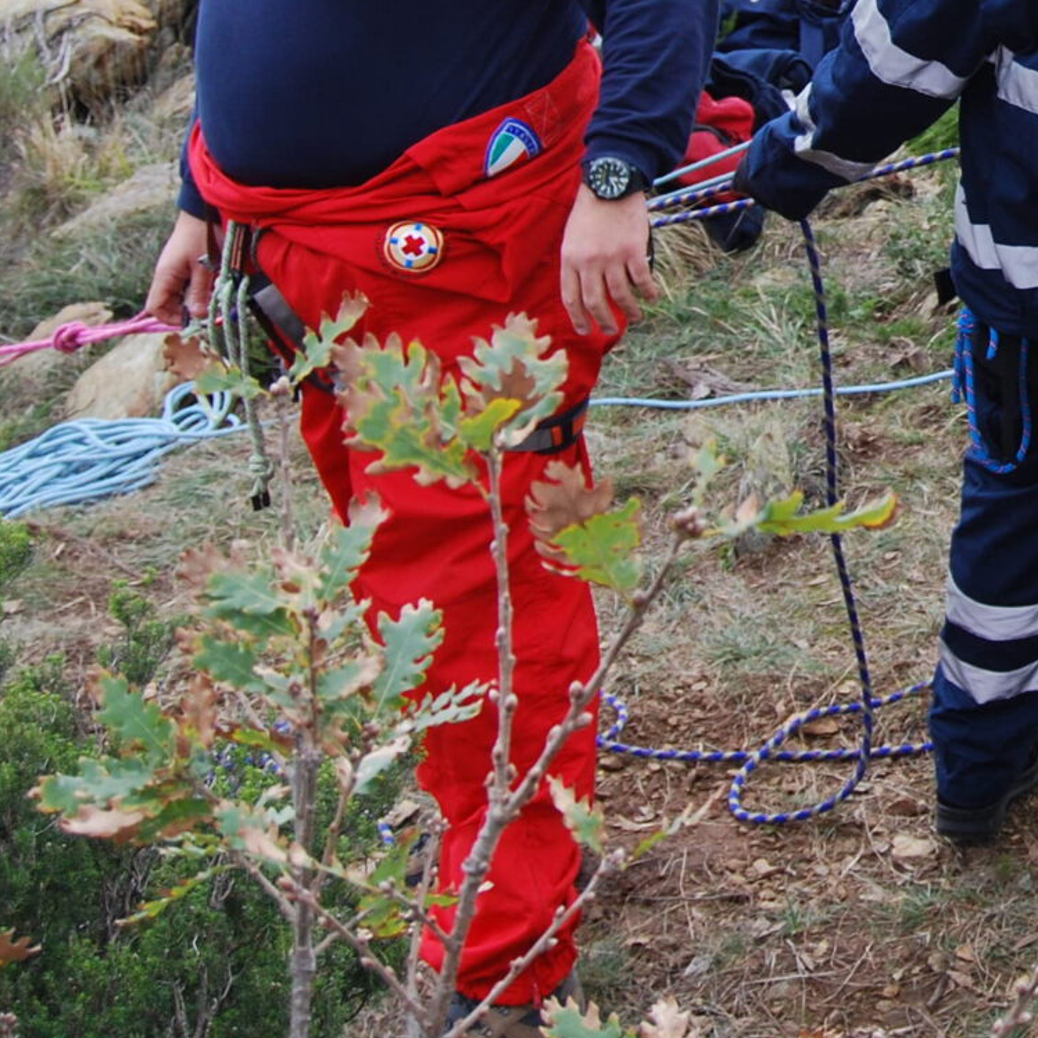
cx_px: 1461
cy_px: -51
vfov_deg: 16.9
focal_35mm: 100
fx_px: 3408
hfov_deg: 16.1
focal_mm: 23
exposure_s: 1/125
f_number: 5.6
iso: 180
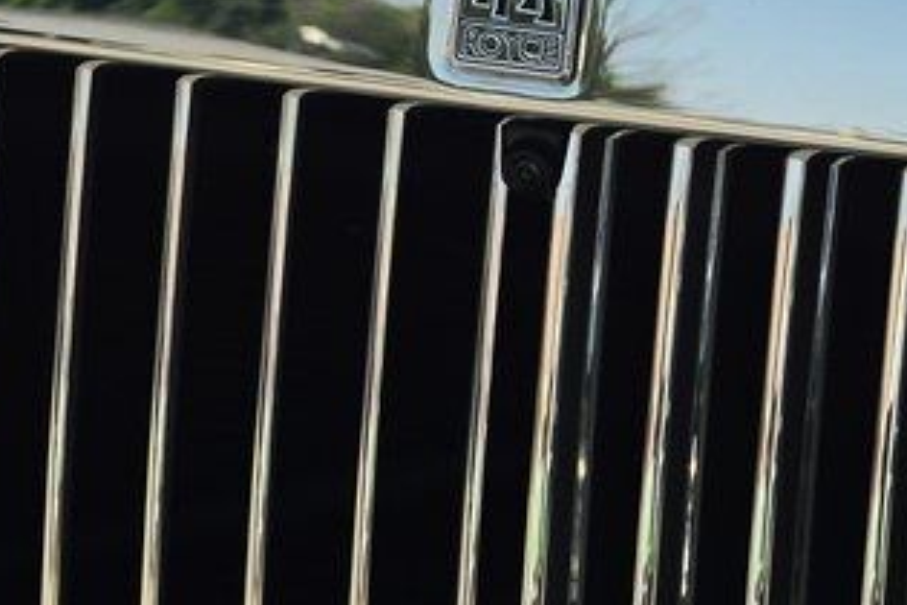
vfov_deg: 4.4
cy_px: 79
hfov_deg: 6.6
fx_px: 7885
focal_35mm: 313
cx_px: 266
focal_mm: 82
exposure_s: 1/1600
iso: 640
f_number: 5
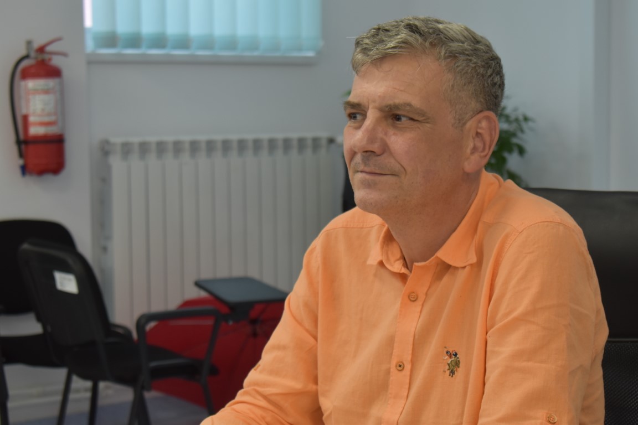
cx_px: 319
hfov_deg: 24.6
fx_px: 1462
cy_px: 212
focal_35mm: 82
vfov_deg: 16.6
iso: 560
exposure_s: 1/60
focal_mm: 55
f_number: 5.6
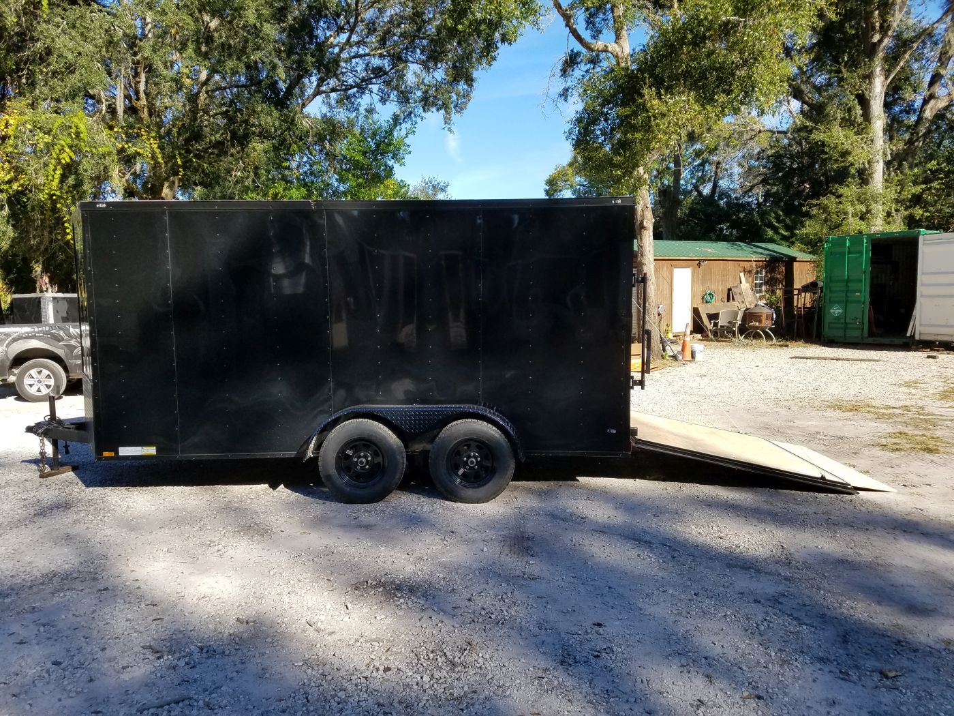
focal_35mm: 26
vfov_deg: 53.1
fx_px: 717
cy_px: 358
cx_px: 477
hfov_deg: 67.3
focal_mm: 4.2
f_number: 1.7
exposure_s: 1/1292
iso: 50
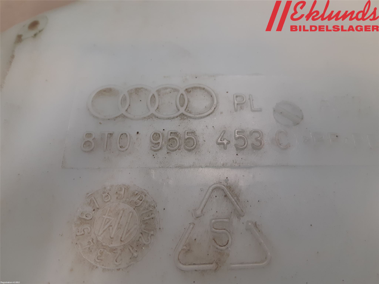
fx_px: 285
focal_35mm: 26
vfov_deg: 53.1
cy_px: 142
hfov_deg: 67.3
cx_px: 190
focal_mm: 3.93
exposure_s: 1/50
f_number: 1.7
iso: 80
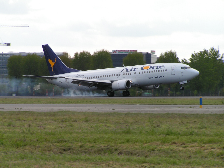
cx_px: 112
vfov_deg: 5.3
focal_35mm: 279
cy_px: 84
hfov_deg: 7.1
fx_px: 1805
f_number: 5
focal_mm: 46.3
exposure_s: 1/320
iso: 50
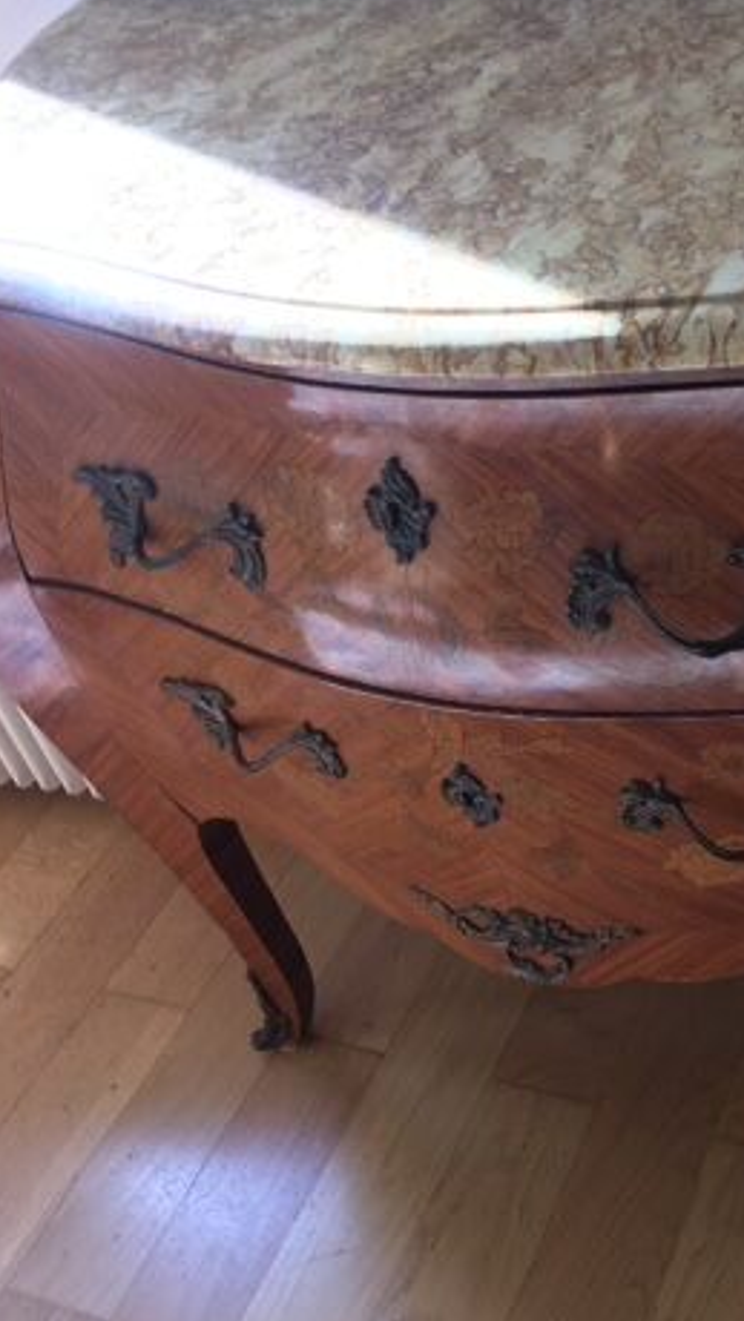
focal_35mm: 44
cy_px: 640
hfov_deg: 26.3
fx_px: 1542
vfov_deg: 46.4
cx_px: 661
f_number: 2.2
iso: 25
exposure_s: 1/50
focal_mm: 4.15
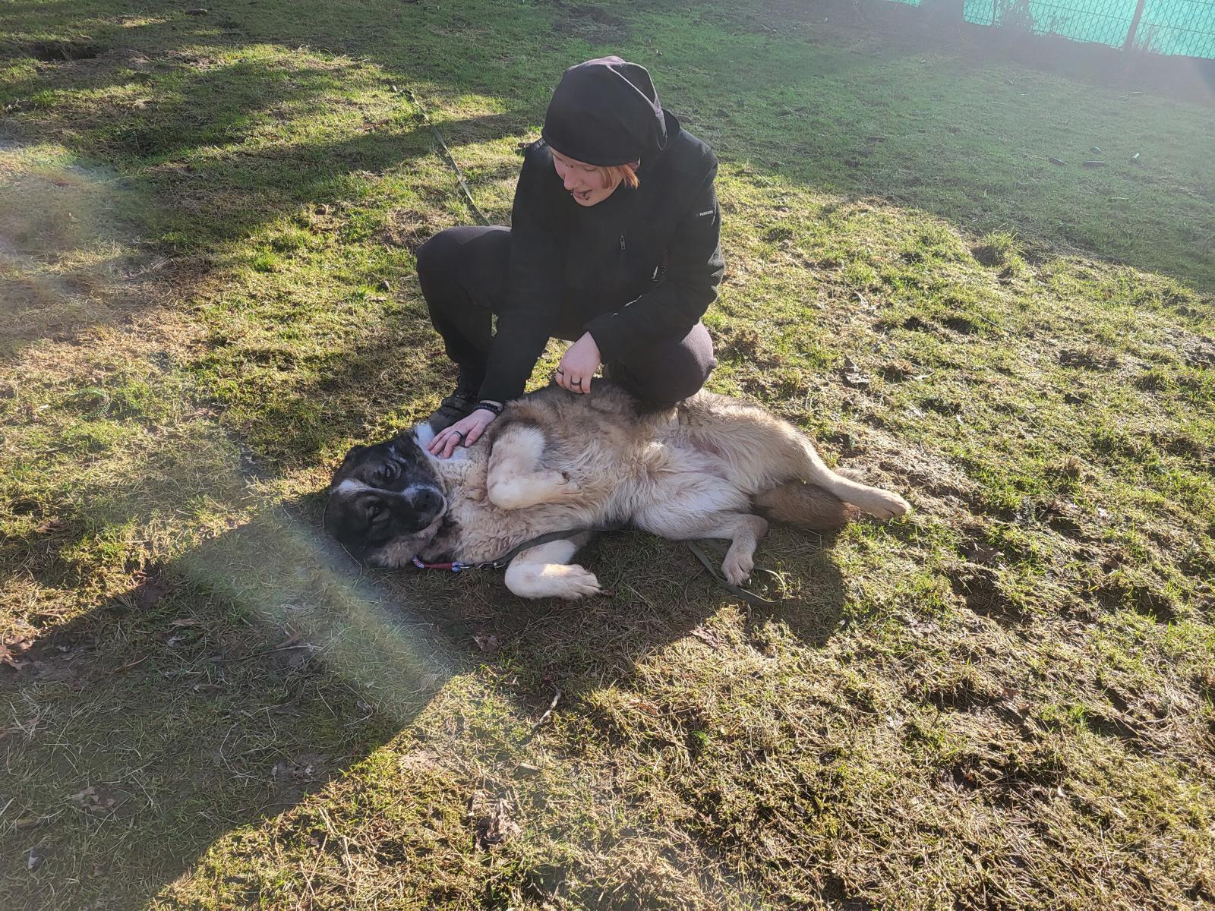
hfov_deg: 67.3
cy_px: 456
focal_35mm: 26
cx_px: 608
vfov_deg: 53.1
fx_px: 913
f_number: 1.8
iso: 40
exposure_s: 1/574
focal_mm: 5.4
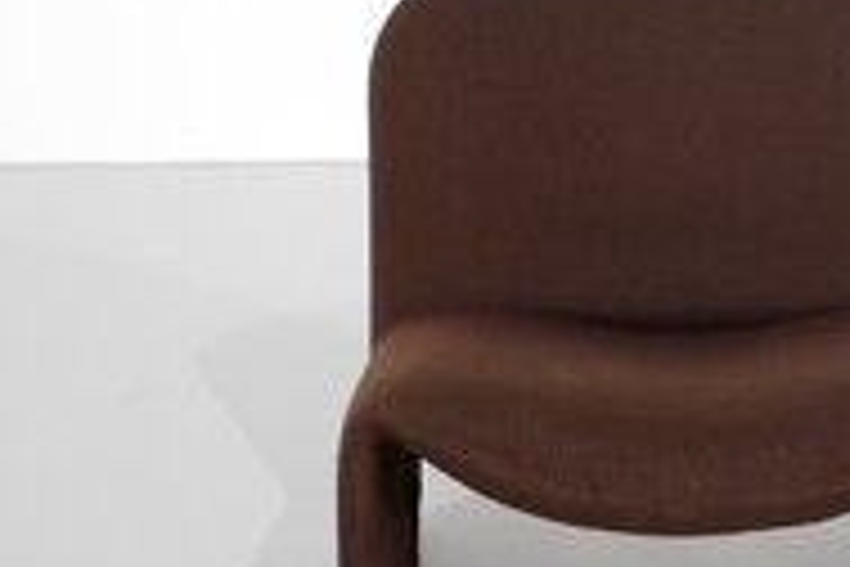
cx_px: 720
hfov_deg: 18.0
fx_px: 2644
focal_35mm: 112
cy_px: 326
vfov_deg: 12.2
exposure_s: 1/42
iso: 800
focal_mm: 35
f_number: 5.6
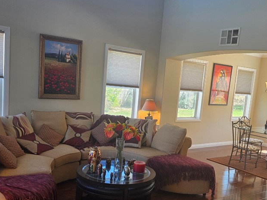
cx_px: 141
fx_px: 293
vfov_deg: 37.5
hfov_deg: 49.0
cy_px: 122
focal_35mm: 38
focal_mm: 6.3
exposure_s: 1/120
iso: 50
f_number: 1.7
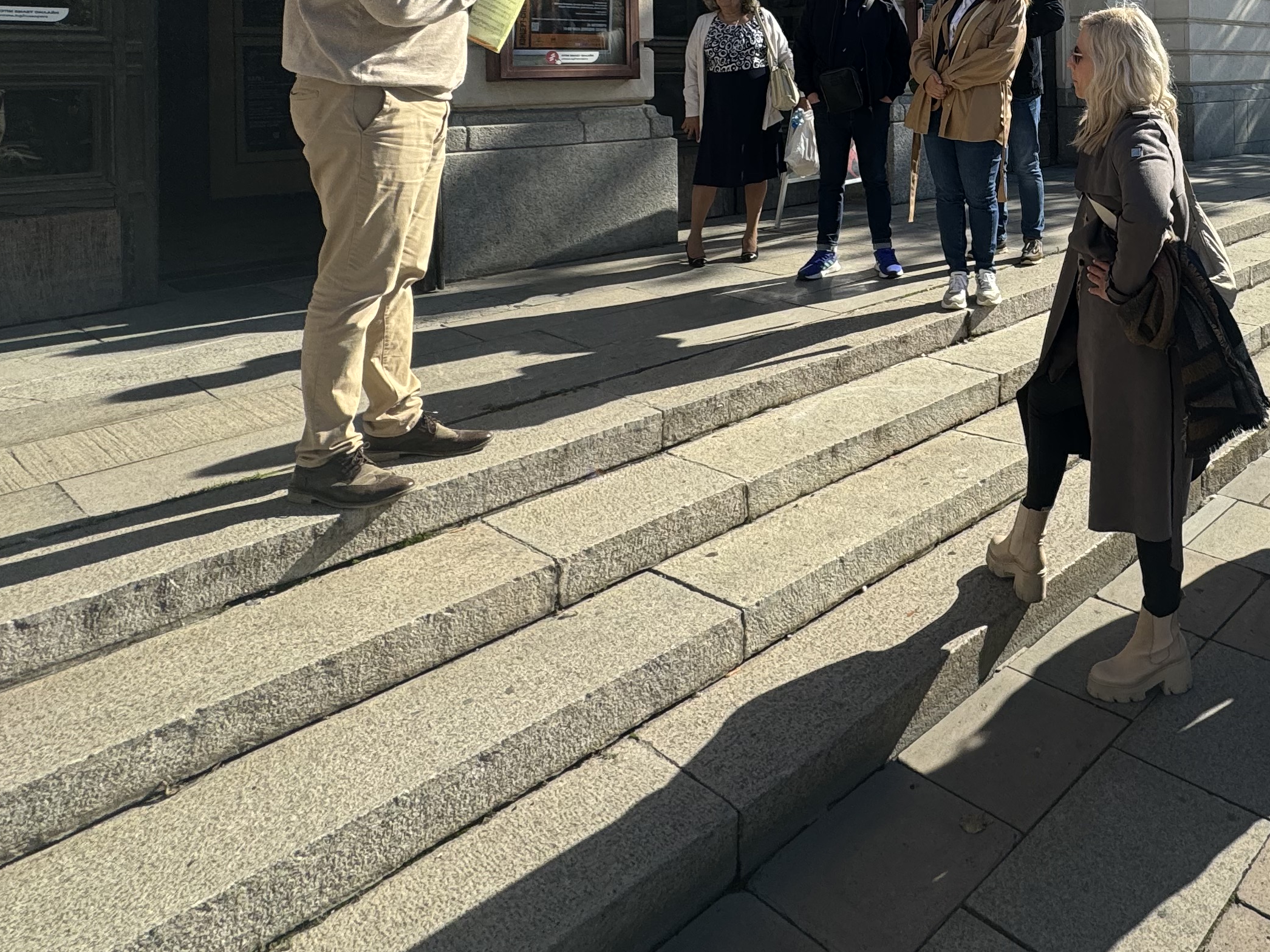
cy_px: 71
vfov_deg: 45.8
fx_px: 991
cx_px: 1060
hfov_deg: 58.9
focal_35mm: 27
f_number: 2.2
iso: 50
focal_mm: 2.22
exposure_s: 1/1110
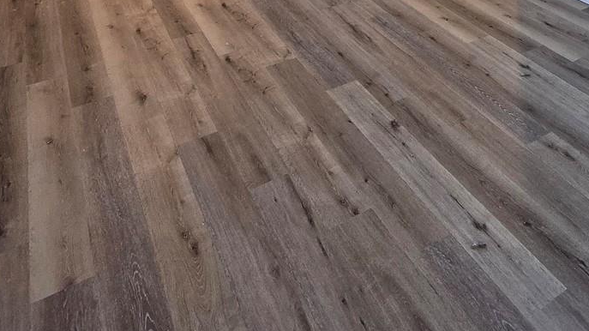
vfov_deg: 26.3
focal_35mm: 33
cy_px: -162
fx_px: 515
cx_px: 334
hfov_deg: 59.3
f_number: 2.2
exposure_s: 1/60
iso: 160
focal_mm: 1.7
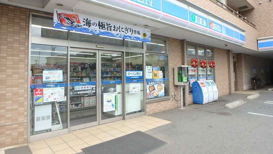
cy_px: 68
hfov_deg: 78.7
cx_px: 137
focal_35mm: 23
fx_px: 167
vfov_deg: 49.4
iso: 125
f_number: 3.5
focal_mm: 3.7
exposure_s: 1/160
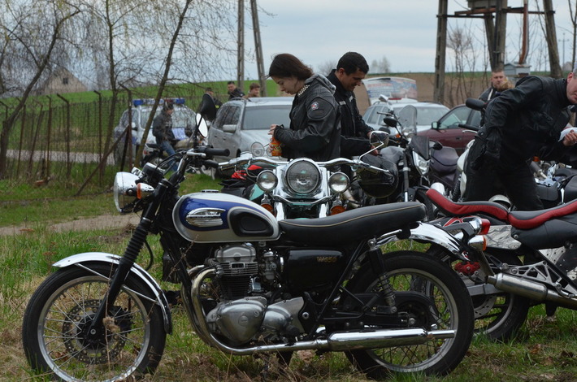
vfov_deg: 8.1
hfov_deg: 12.3
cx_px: 288
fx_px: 2687
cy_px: 191
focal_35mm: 168
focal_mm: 112
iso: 1600
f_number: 8
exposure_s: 1/1000
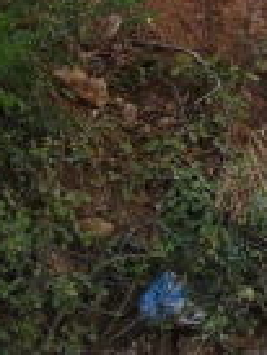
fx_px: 1561
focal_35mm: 152
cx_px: 754
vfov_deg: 12.4
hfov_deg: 8.5
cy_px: -153
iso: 400
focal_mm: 18
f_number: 6.3
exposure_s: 1/125
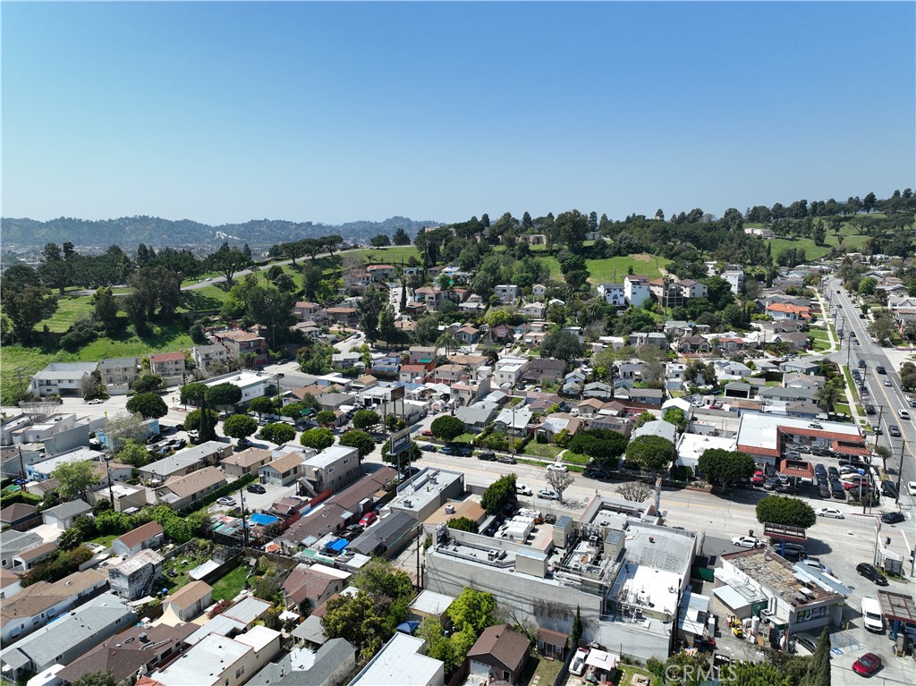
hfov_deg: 71.6
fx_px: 635
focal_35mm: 24
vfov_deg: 56.8
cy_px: 343
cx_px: 458
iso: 100
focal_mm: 12.29
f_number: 2.8
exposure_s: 1/2000
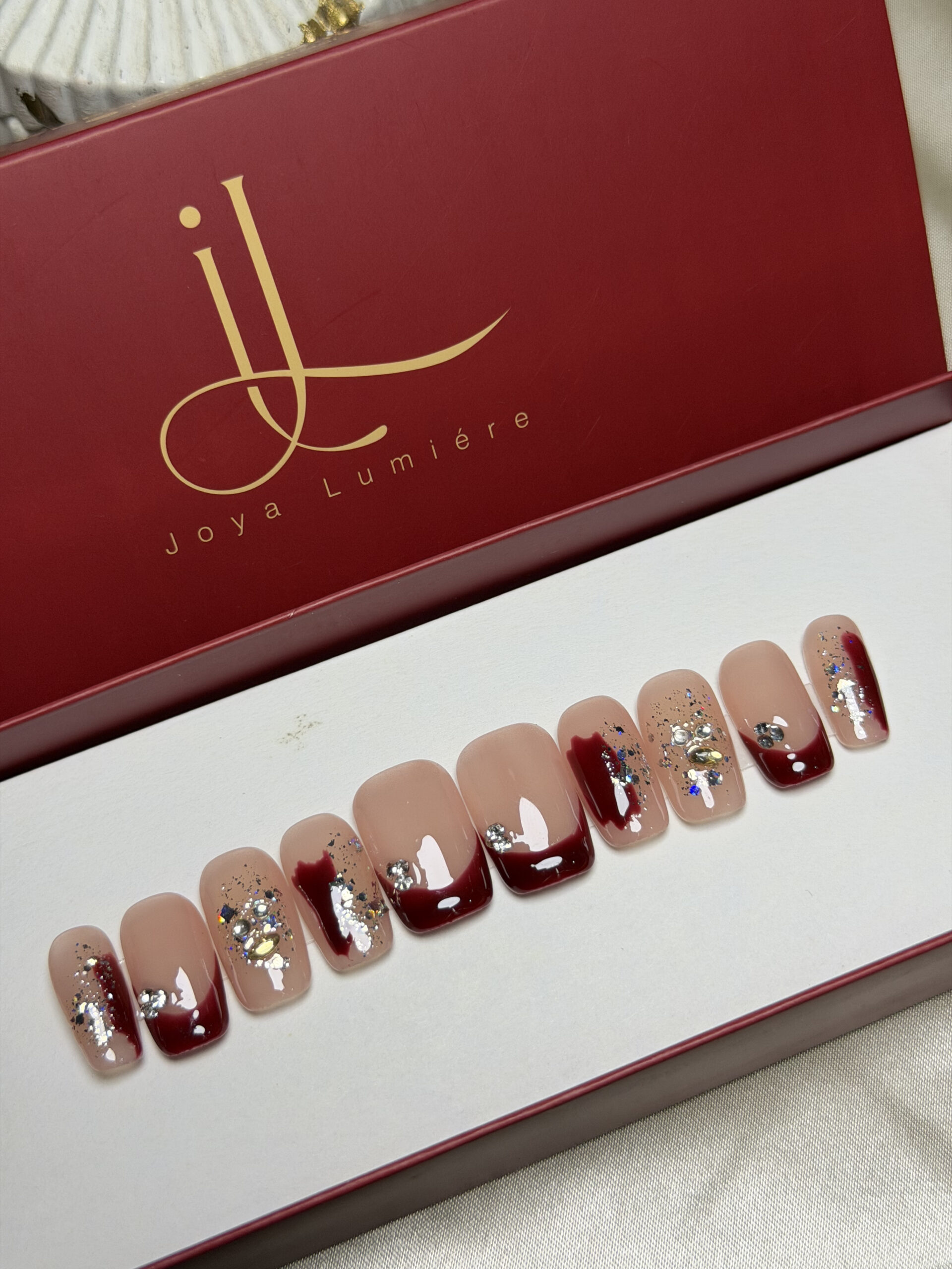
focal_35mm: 48
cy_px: 634
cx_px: 476
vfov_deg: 39.7
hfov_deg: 30.3
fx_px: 1760
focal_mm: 6.76
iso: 100
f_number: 1.78
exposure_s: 1/94
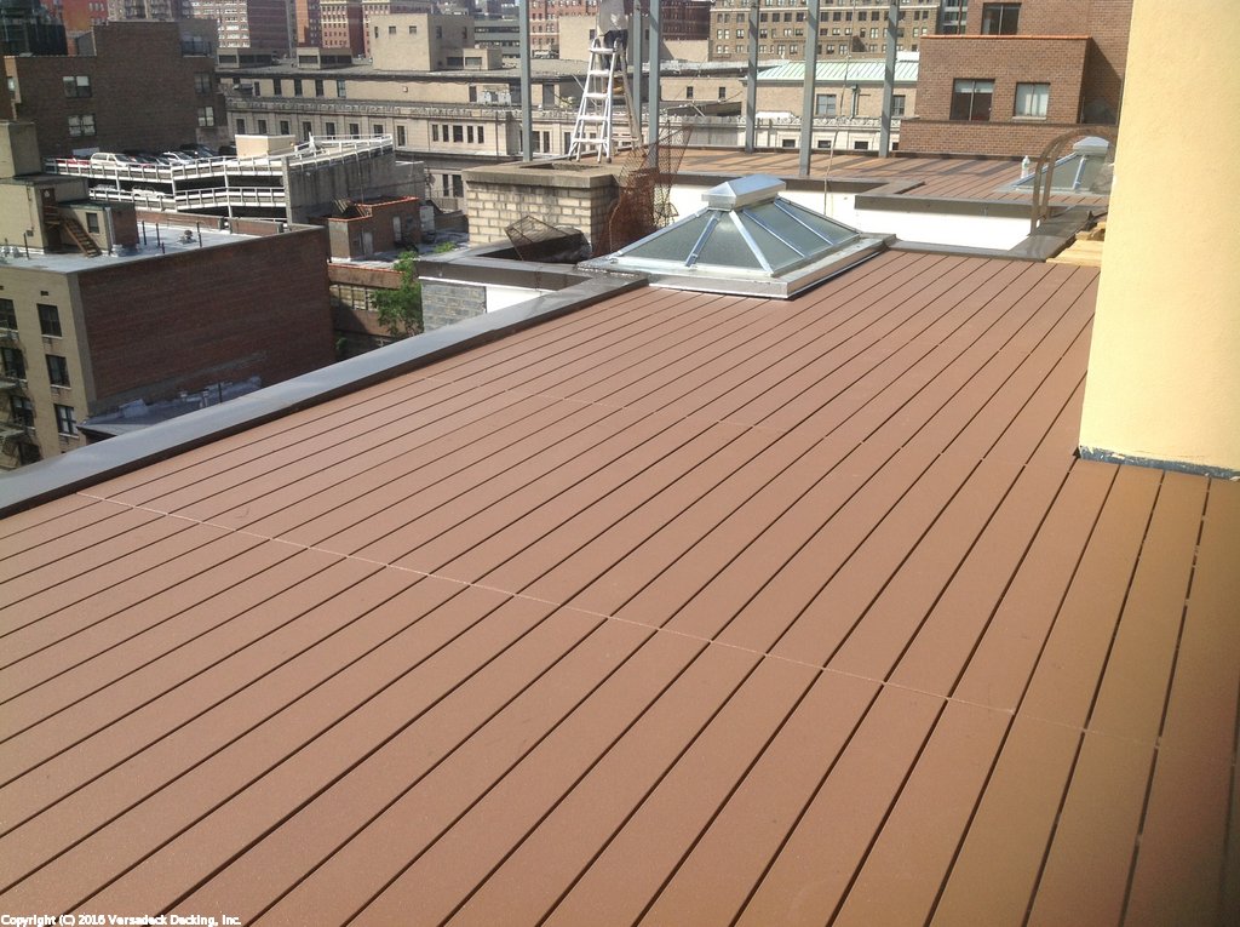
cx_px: 620
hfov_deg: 52.7
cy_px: 464
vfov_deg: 40.6
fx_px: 1252
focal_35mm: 35
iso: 50
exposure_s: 1/1592
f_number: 2.4
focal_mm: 4.28
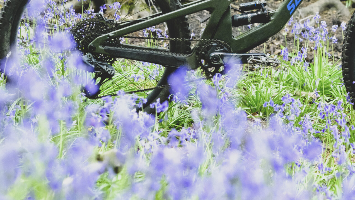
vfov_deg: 6.8
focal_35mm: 177
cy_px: 8
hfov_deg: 12.1
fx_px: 1666
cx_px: 307
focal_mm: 56
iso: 10000
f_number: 3.6
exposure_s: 1/1000
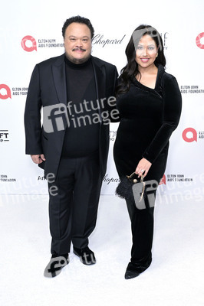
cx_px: 102
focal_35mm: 44
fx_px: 375
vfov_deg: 44.5
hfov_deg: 30.5
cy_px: 153
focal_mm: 44
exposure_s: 1/250
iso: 3600
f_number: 5.6
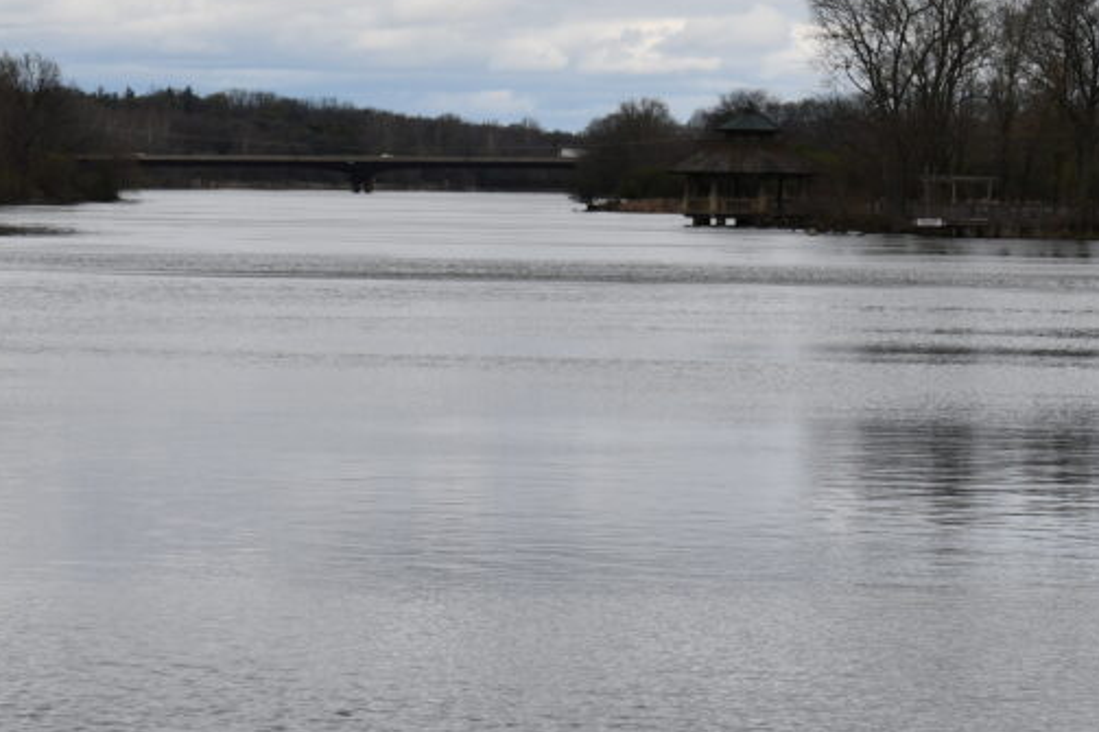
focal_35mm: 167
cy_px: 174
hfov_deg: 12.3
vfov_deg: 8.2
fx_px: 5096
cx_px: 551
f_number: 9
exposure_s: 1/320
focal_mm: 55
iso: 100
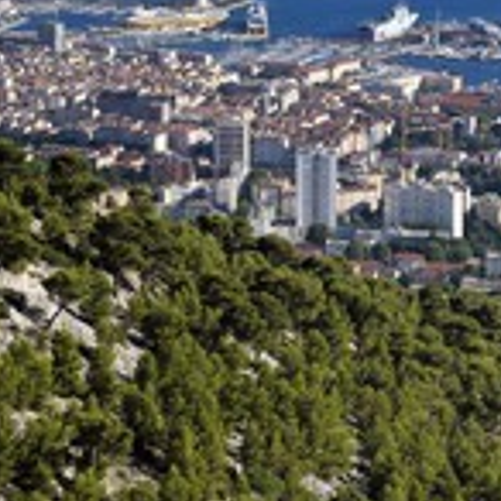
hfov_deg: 11.9
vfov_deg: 11.8
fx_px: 2407
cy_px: 113
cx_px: 220
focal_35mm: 147
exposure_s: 1/250
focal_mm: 60
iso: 200
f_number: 13
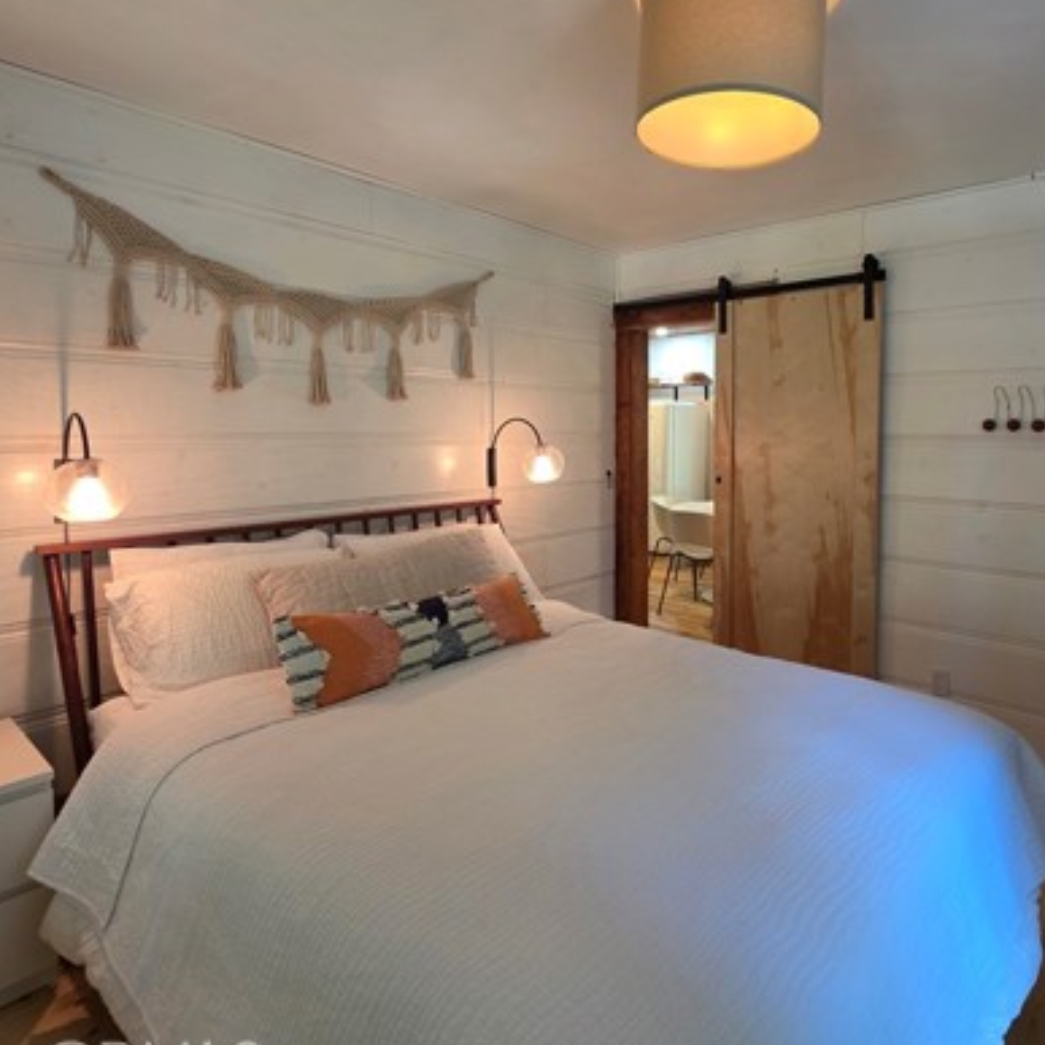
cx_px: 637
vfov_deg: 77.3
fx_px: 649
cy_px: 456
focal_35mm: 19
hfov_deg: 76.6
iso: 200
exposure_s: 1/60
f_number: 1.9
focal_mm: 2.2
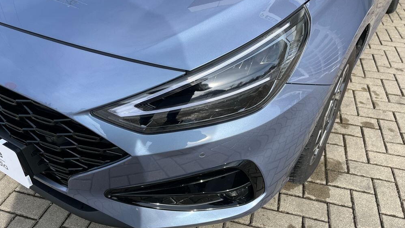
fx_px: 311
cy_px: 126
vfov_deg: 40.2
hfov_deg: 66.1
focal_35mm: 29
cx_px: 201
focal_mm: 5.1
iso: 50
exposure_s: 1/1862
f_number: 1.6
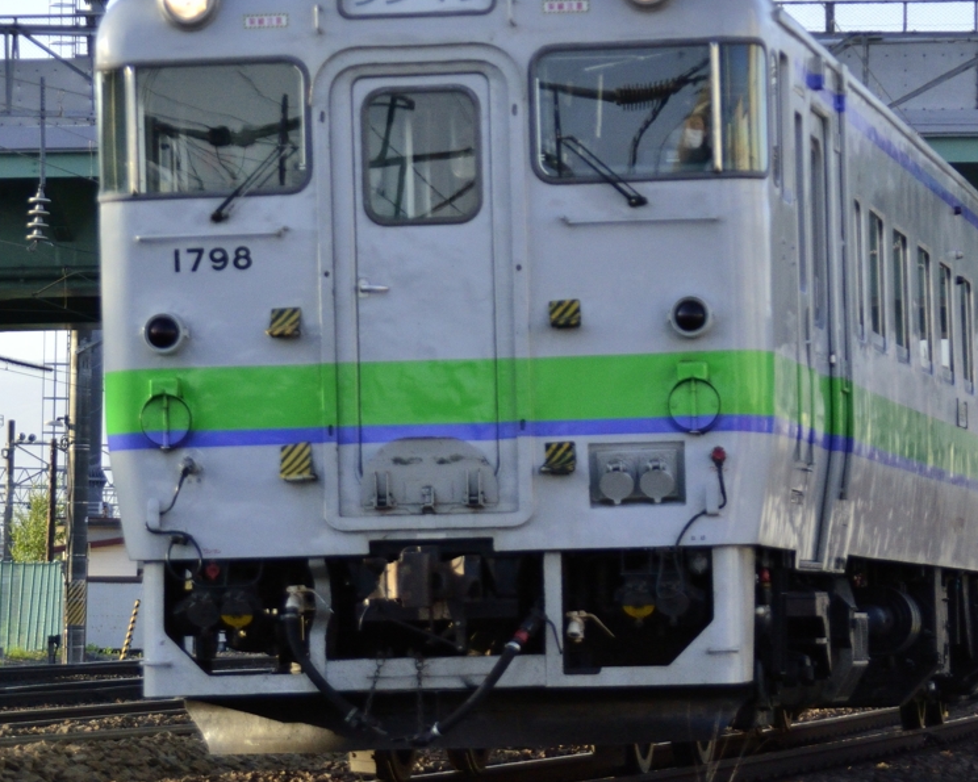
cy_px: 350
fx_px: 6164
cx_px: 475
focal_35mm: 213
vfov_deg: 7.3
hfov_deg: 9.1
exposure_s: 1/2000
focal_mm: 110
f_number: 5.6
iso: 800
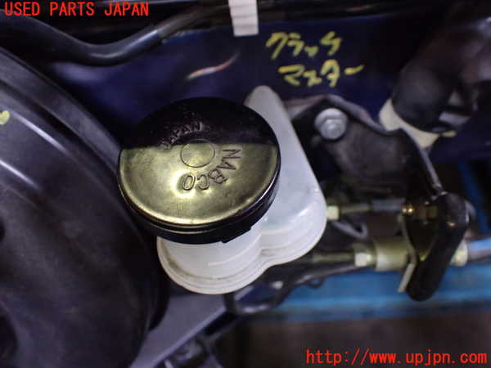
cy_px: 184
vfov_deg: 46.8
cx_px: 246
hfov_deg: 60.0
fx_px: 426
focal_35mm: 30
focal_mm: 5.4
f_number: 2.3
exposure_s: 1/30
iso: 800
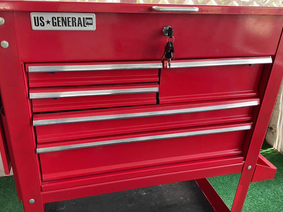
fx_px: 254
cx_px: 138
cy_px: 110
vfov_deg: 45.5
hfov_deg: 58.3
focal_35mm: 31
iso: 64
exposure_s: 1/60
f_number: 1.8
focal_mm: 3
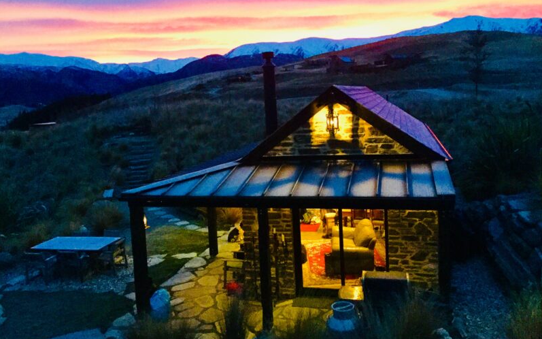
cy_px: 146
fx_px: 487
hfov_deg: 58.1
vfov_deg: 38.2
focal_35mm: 33
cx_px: 271
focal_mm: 3.3
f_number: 2.4
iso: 320
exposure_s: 1/17
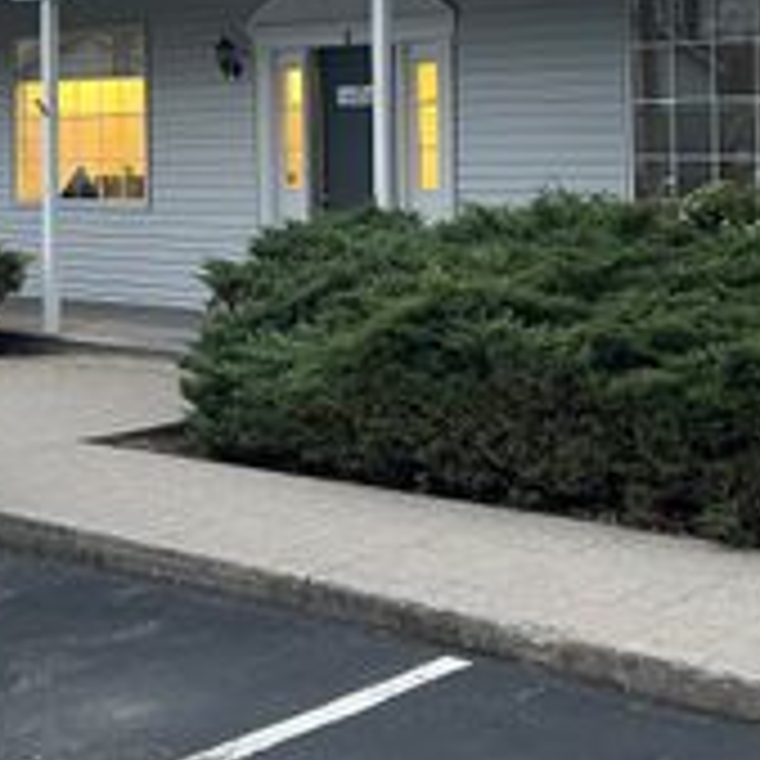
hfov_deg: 25.4
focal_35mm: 68
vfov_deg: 24.7
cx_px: 409
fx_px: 1689
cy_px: 97
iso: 160
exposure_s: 1/60
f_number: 1.5
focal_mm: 5.7
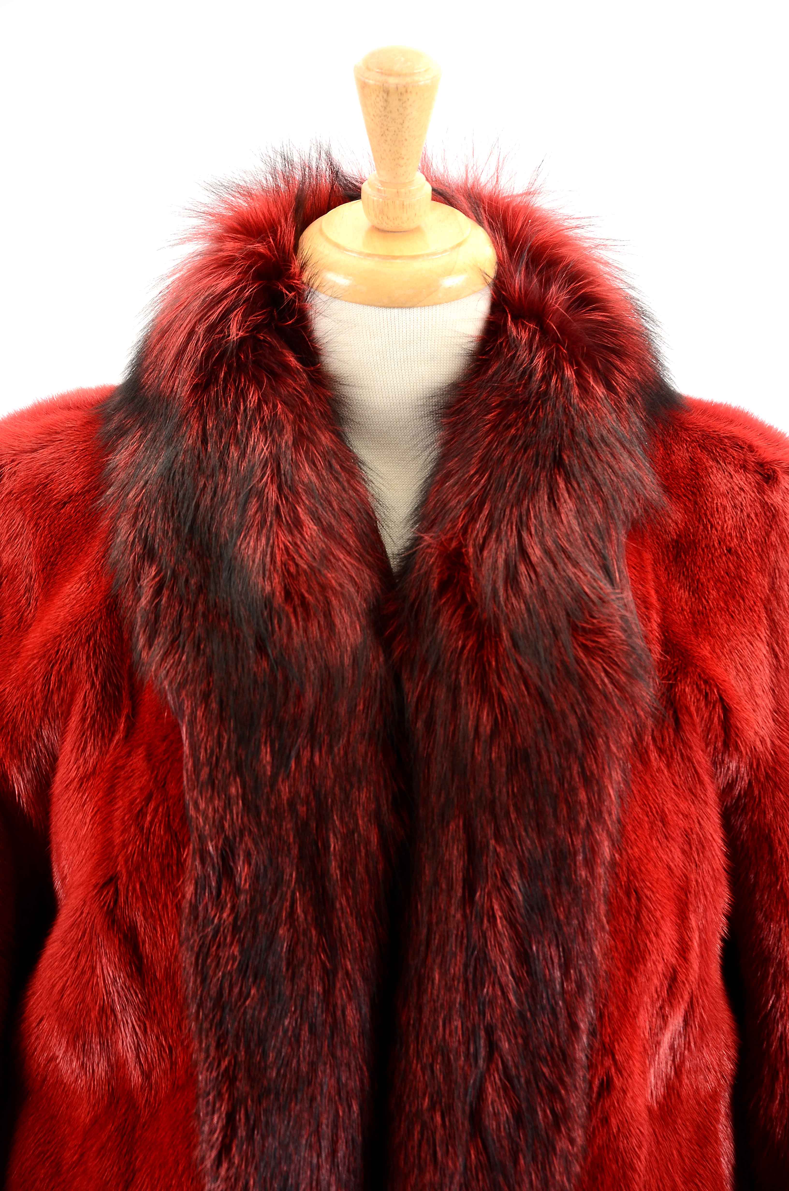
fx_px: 5201
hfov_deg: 8.7
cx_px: 394
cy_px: 596
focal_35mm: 158
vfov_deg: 13.1
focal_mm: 105
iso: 160
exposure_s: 1/60
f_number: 6.3
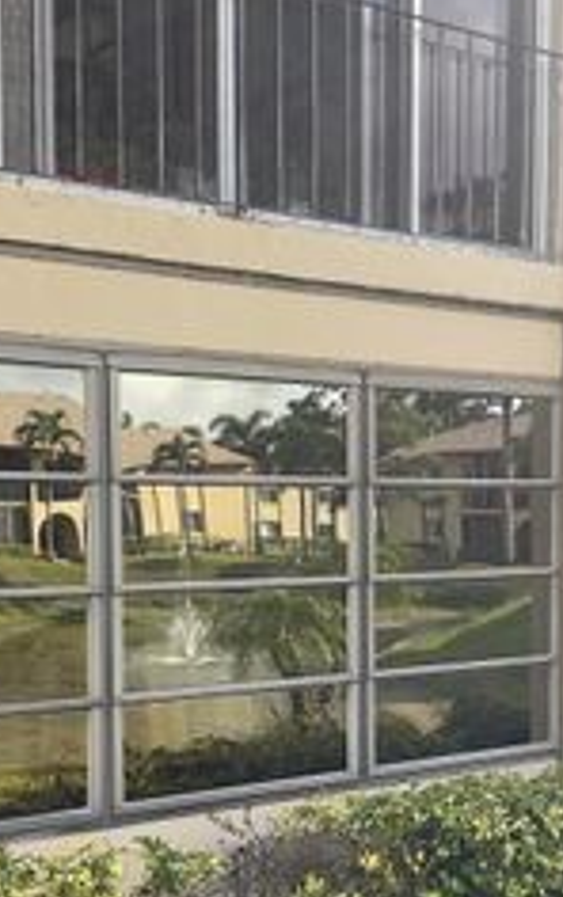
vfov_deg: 31.2
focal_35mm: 65
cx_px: 403
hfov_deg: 19.9
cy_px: 606
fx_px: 1592
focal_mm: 3
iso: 16
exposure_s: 1/781
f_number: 1.8
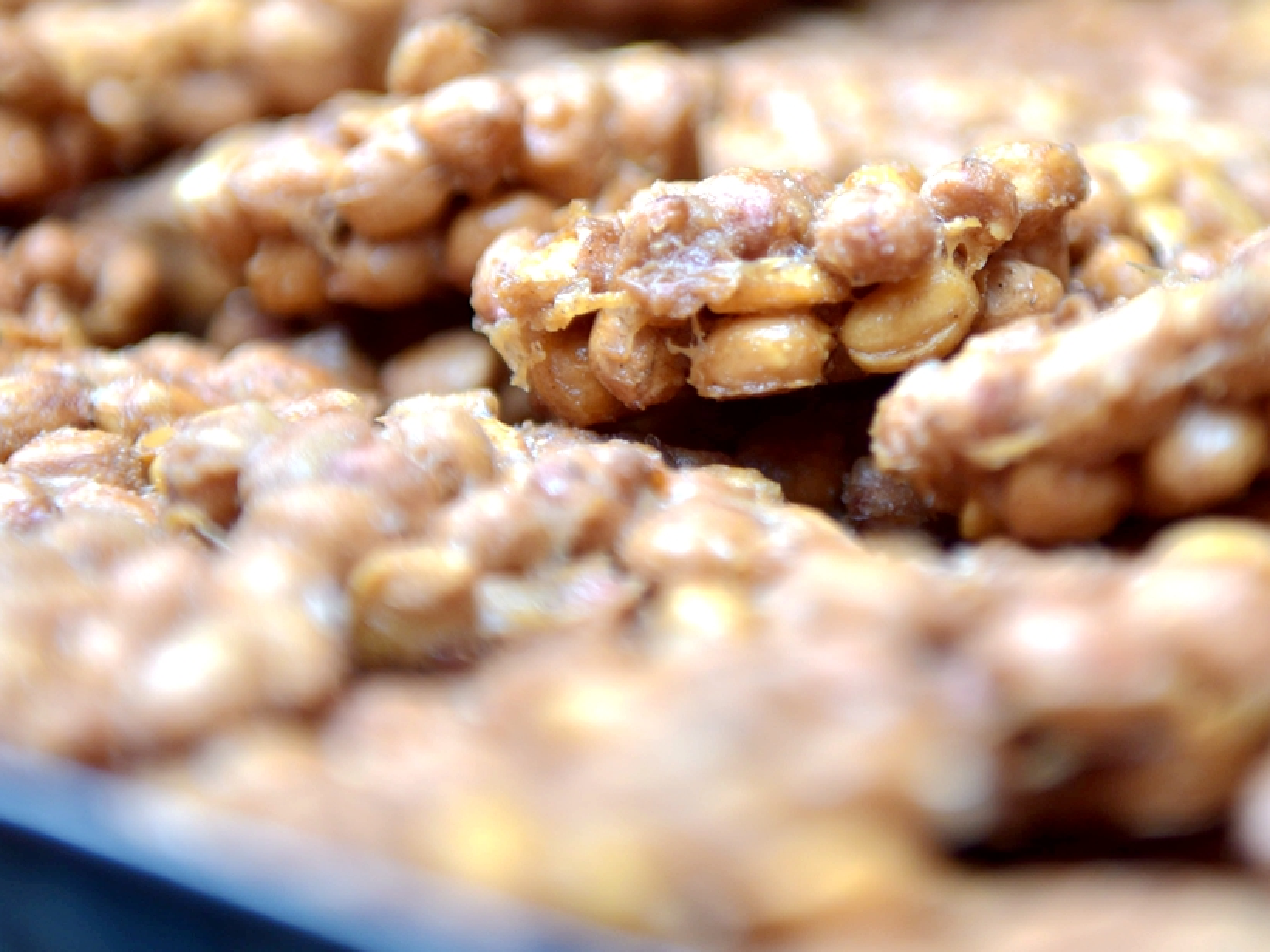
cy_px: 212
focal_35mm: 123
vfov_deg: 12.0
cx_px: 826
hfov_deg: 16.0
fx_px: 4513
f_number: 2.8
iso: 220
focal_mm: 70
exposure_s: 1/125
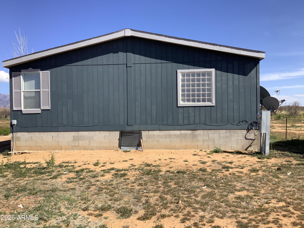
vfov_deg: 45.4
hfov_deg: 58.4
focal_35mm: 31
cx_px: 152
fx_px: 272
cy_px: 114
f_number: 2.4
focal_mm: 3.3
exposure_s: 1/1274
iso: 25
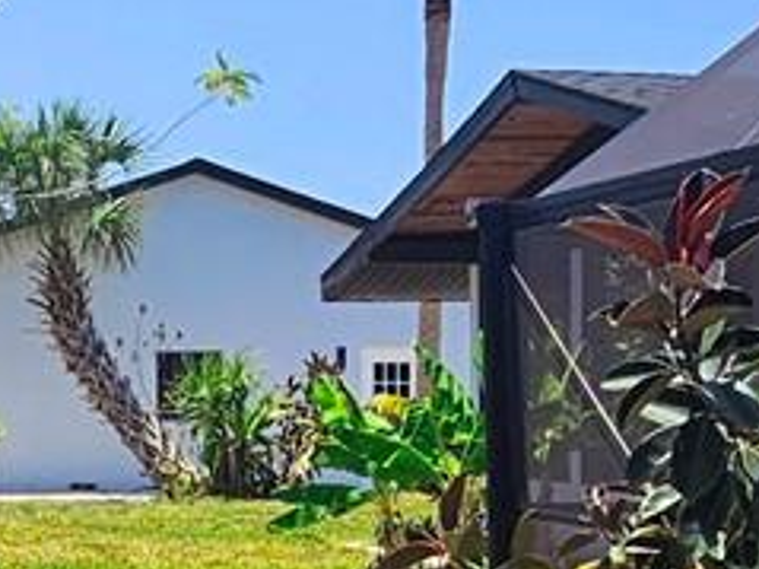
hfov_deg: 21.9
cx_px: 41
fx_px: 1907
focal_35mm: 87
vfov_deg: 16.8
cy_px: 451
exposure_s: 1/3333
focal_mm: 2.2
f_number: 2.2
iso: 50
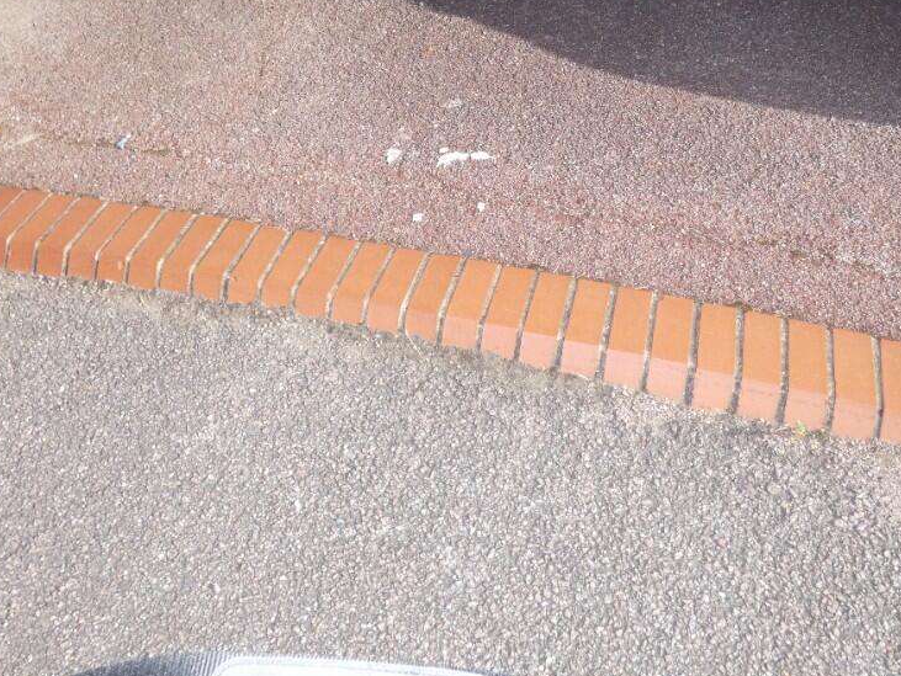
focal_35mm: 28
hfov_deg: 63.4
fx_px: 729
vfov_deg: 48.9
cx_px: 476
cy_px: 220
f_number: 4
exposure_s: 1/1000
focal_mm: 3.6
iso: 200
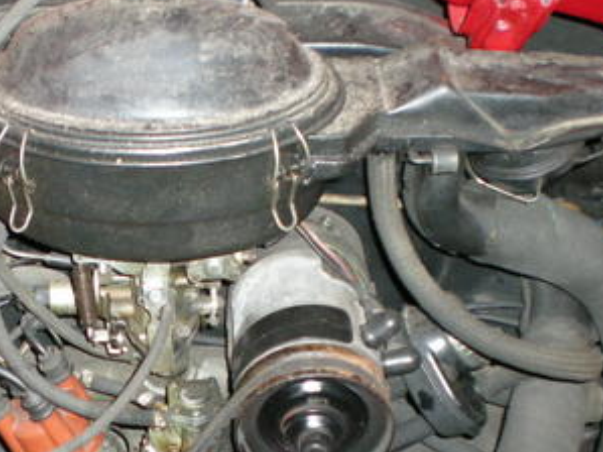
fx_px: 1219
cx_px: 155
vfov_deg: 20.8
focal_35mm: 70
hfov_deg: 27.4
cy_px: 351
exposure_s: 1/60
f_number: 3.1
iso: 211
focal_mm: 6.3
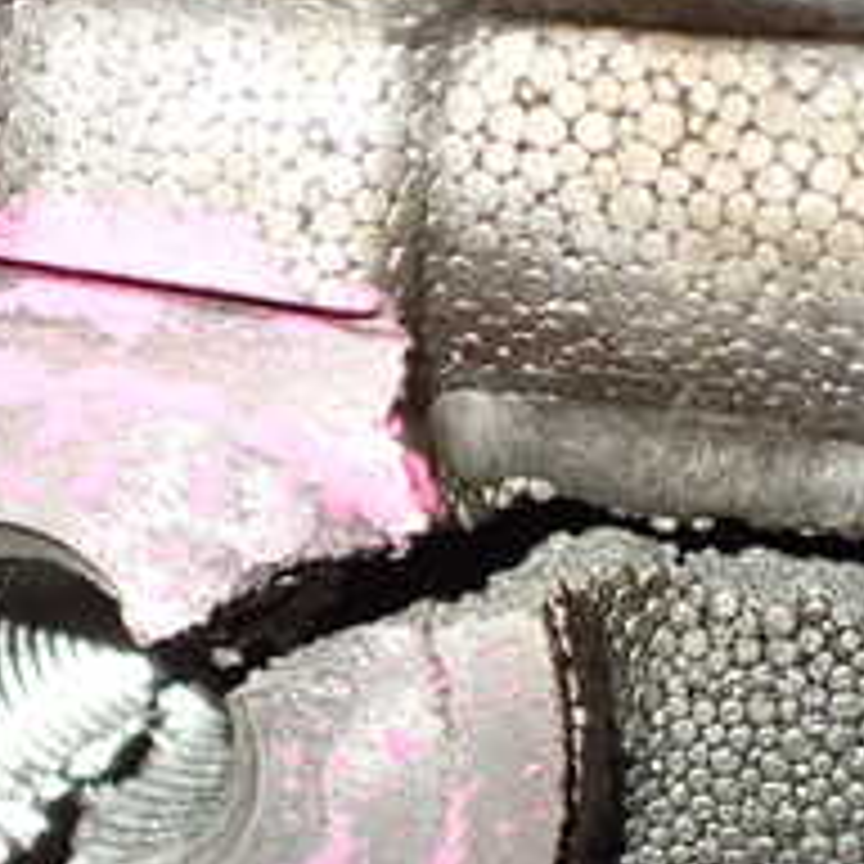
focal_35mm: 83
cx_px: 387
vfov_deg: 20.6
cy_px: 698
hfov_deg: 20.9
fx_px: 2344
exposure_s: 1/125
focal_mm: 5.4
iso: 640
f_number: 2.3
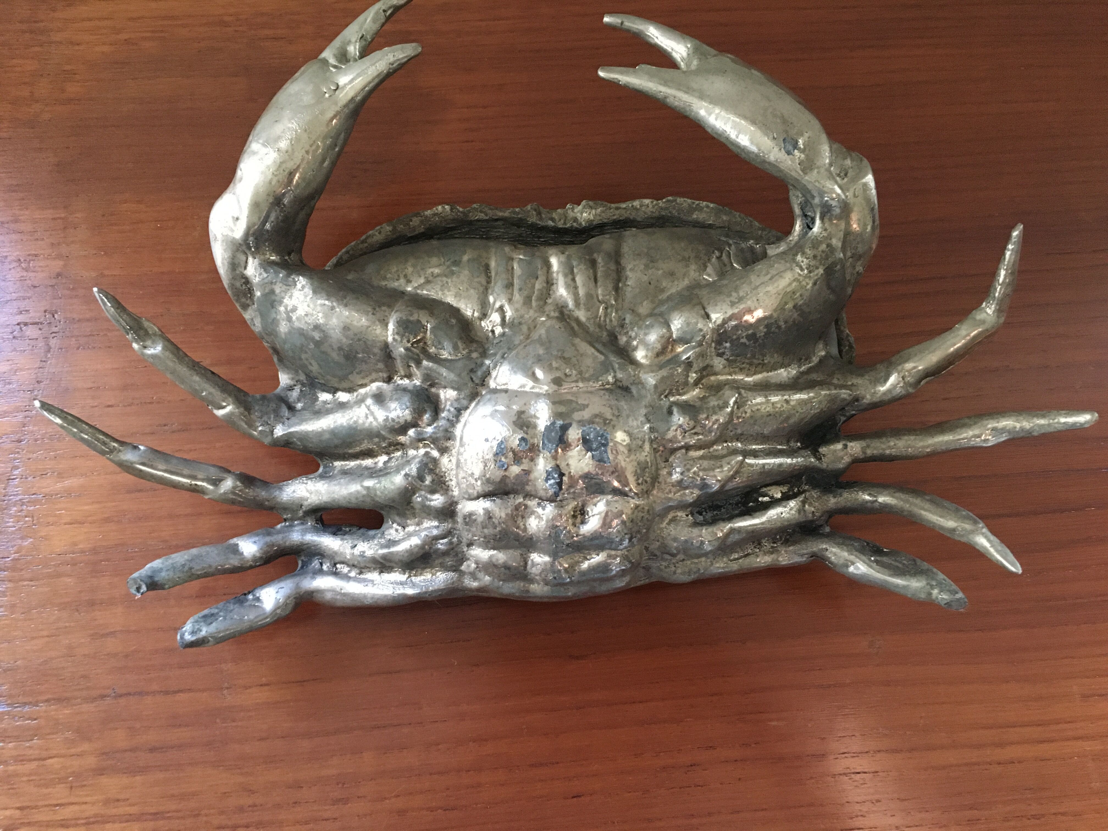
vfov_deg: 48.2
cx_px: 554
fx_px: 928
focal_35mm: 29
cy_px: 416
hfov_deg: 61.7
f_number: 2.2
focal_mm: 4.15
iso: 250
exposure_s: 1/17
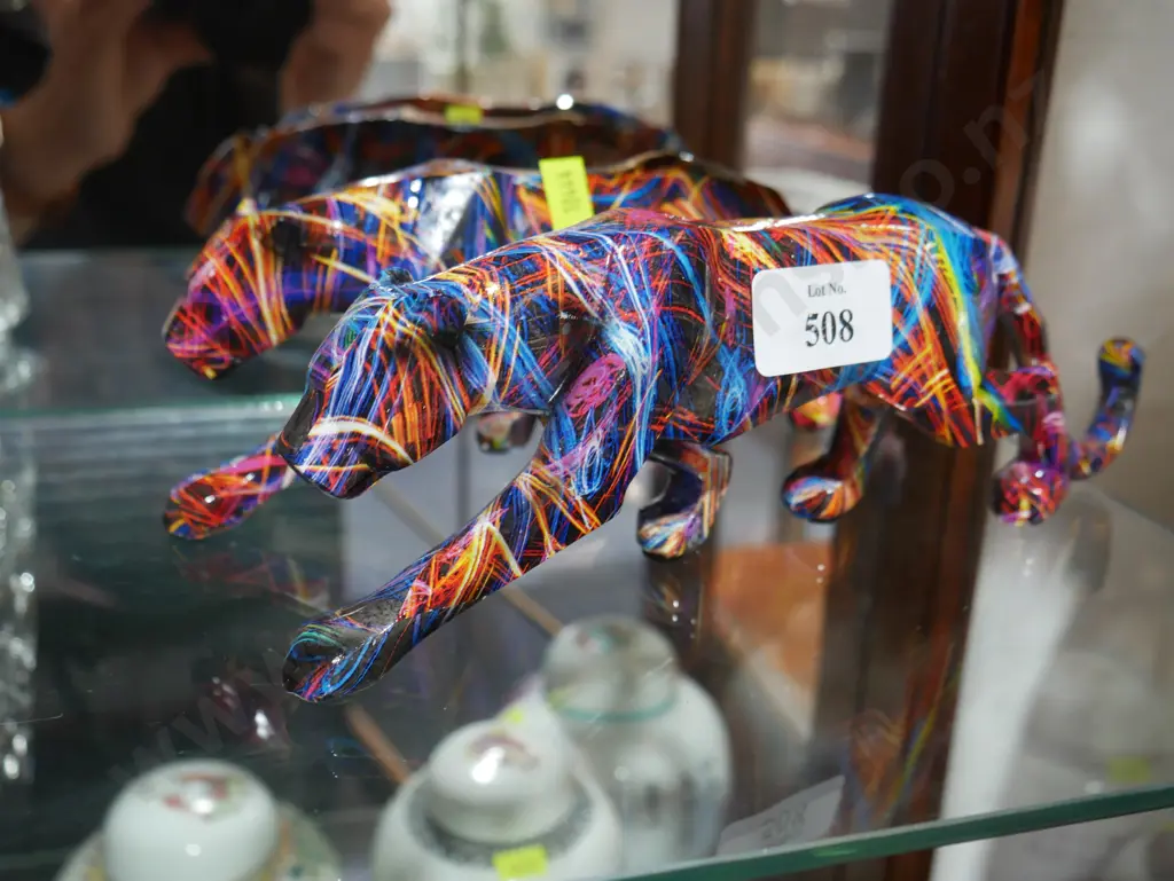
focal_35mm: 38
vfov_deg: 37.8
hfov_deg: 49.0
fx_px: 1289
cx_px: 587
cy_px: 440
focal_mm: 19
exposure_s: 1/60
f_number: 4.1
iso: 640
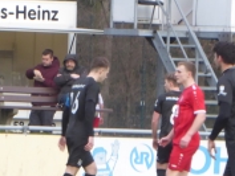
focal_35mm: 949
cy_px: 38
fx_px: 6447
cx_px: 118
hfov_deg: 2.1
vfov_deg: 1.6
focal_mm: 66.8
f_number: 6
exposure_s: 1/100
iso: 320
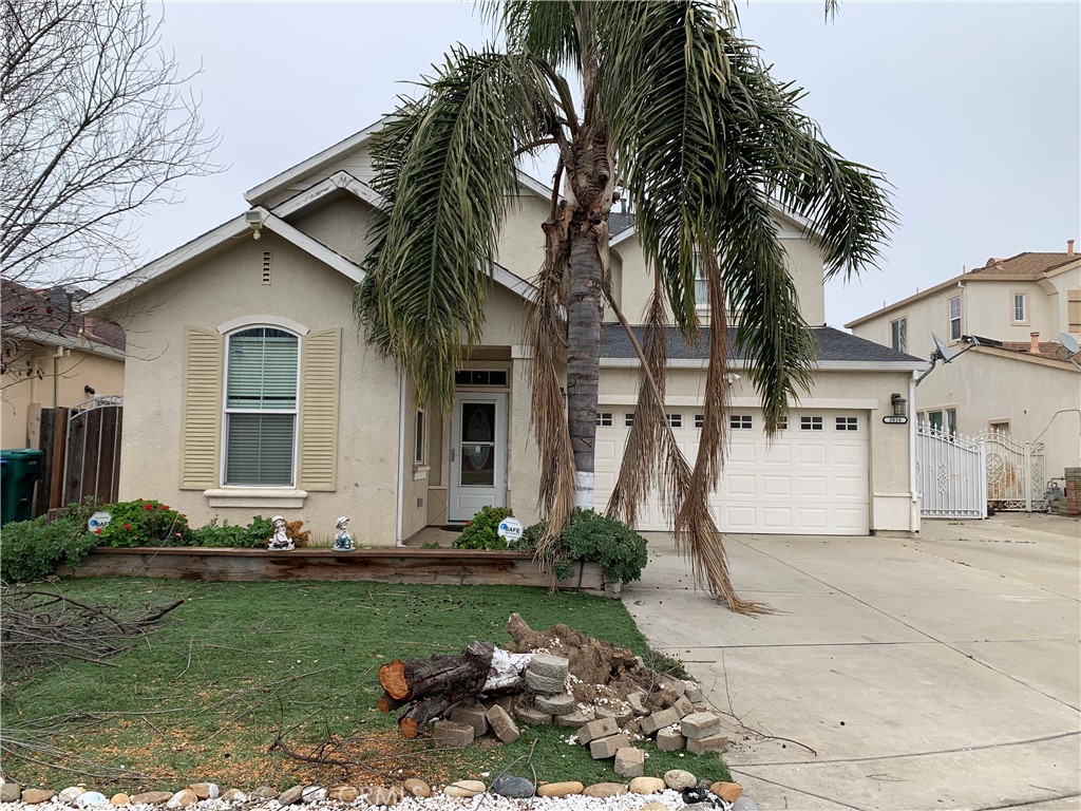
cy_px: 406
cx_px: 540
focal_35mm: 26
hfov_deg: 67.3
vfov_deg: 53.1
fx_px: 812
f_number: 1.8
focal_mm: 4.25
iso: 25
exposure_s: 1/749
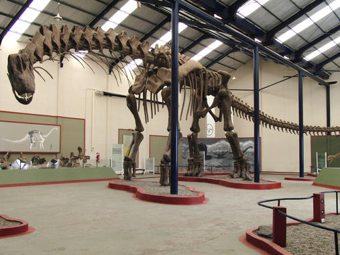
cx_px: 170
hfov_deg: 51.4
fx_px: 354
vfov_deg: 39.6
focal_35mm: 36
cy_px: 128
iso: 200
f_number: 2.7
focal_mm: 7.3
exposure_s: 1/200
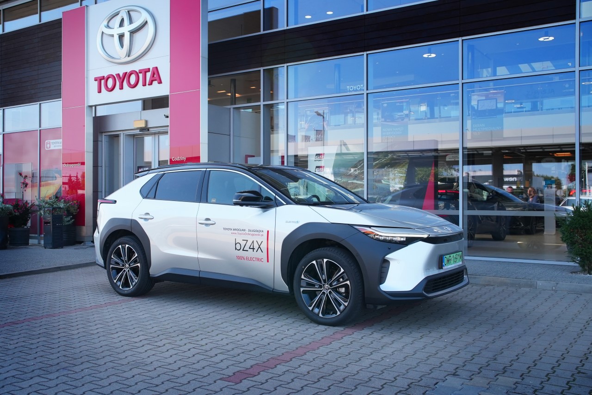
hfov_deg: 54.4
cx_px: 296
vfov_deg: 37.9
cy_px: 198
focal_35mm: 35
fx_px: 576
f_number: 5.6
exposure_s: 1/2000
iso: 2000
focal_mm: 35
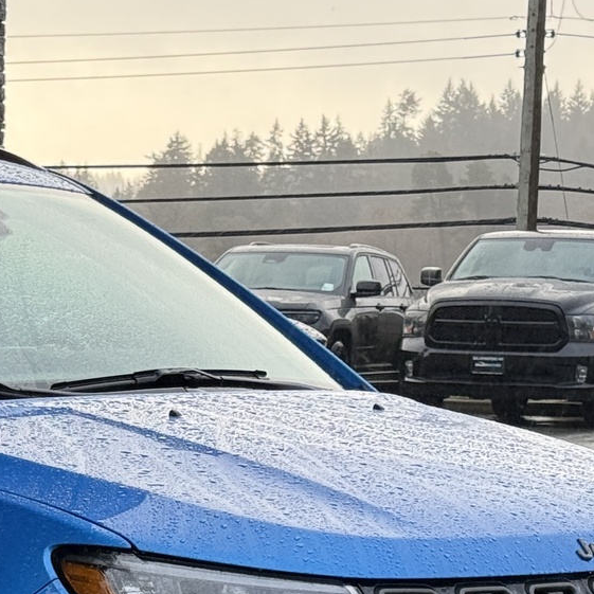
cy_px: 623
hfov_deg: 11.1
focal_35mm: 155
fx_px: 3009
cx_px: -82
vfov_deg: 11.1
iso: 80
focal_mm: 6.76
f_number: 1.78
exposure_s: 1/280
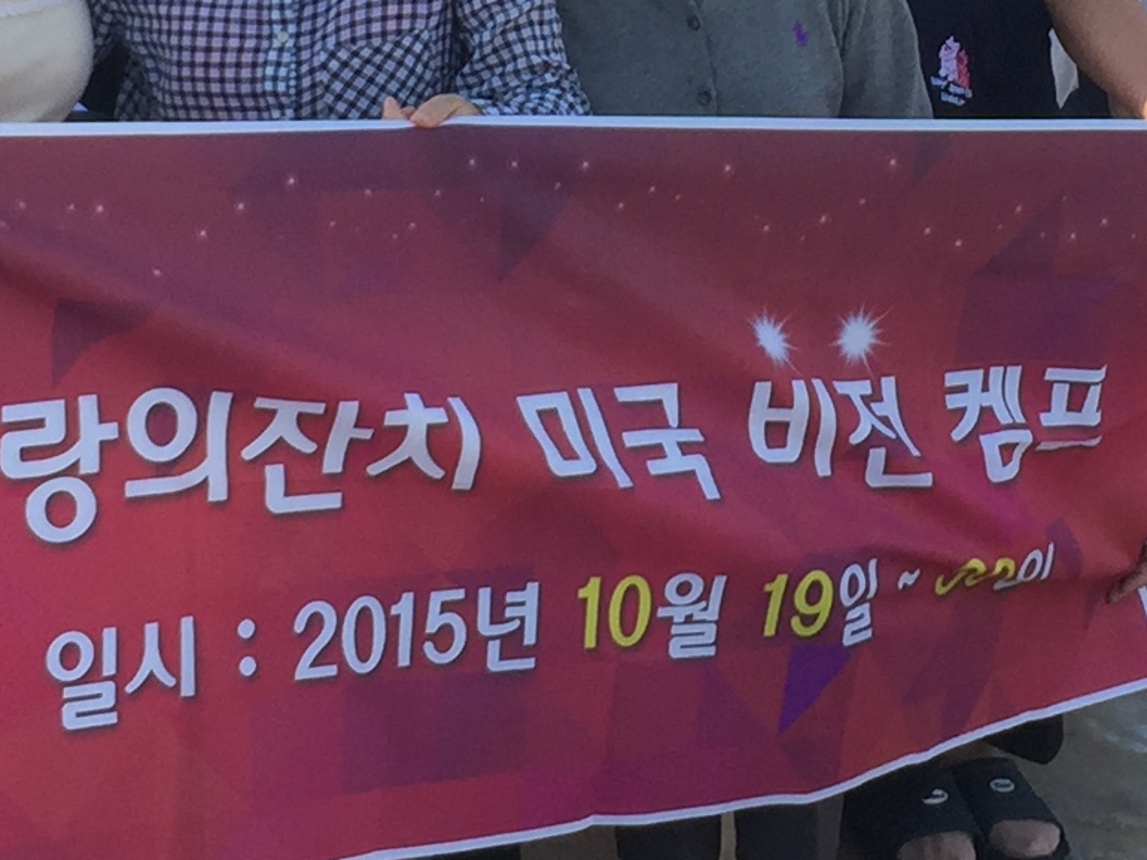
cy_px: -253
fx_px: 4074
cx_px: 681
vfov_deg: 11.7
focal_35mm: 123
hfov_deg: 16.0
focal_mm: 4.15
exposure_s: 1/221
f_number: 2.2
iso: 32
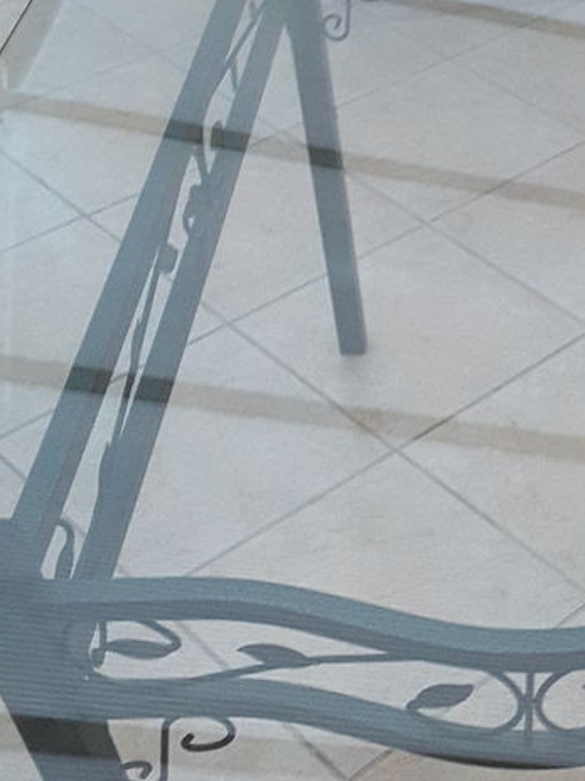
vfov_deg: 28.5
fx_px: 1510
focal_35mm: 67
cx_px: 588
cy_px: 585
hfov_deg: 21.2
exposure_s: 1/17
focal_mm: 2.9
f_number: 1.9
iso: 400
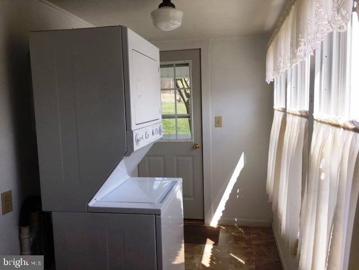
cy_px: 135
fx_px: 301
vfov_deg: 48.2
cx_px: 180
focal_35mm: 29
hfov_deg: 61.7
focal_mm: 4.15
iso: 25
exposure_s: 1/407
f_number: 2.2
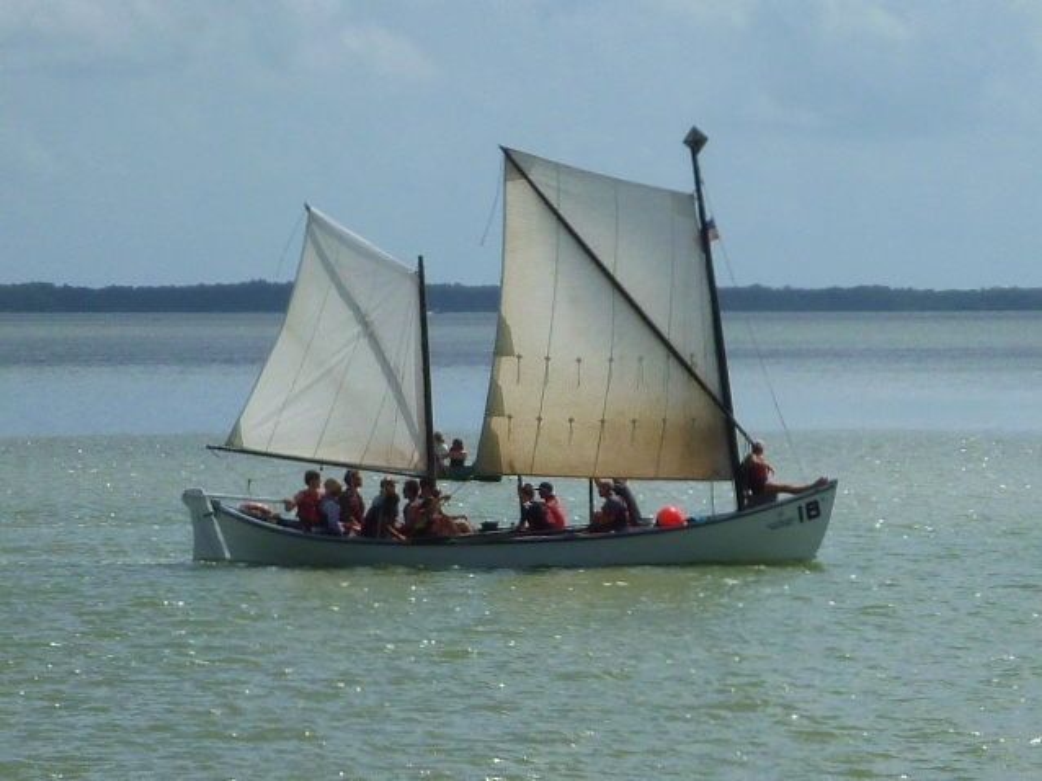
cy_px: 390
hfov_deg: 6.1
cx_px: 521
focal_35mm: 325
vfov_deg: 4.6
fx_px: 9779
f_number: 5.9
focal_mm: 22.8
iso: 100
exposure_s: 1/800
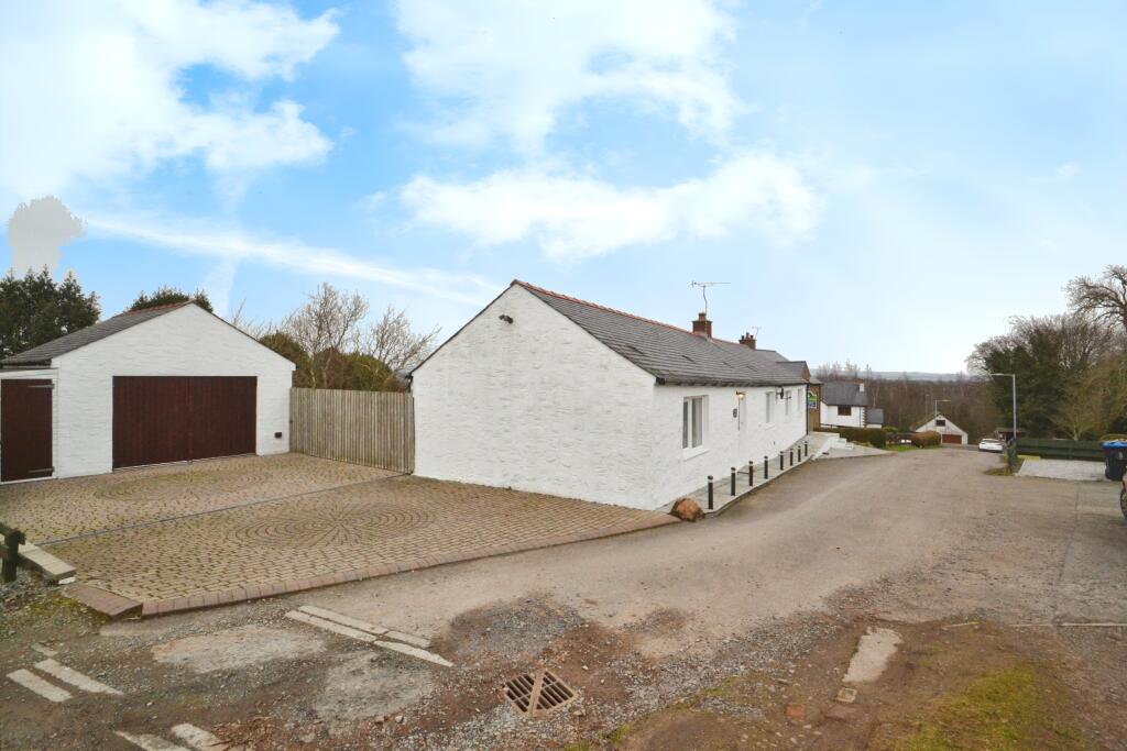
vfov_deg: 77.3
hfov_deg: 100.4
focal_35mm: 15
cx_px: 564
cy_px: 376
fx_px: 470
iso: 1000
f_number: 9
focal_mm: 10
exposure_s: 1/800
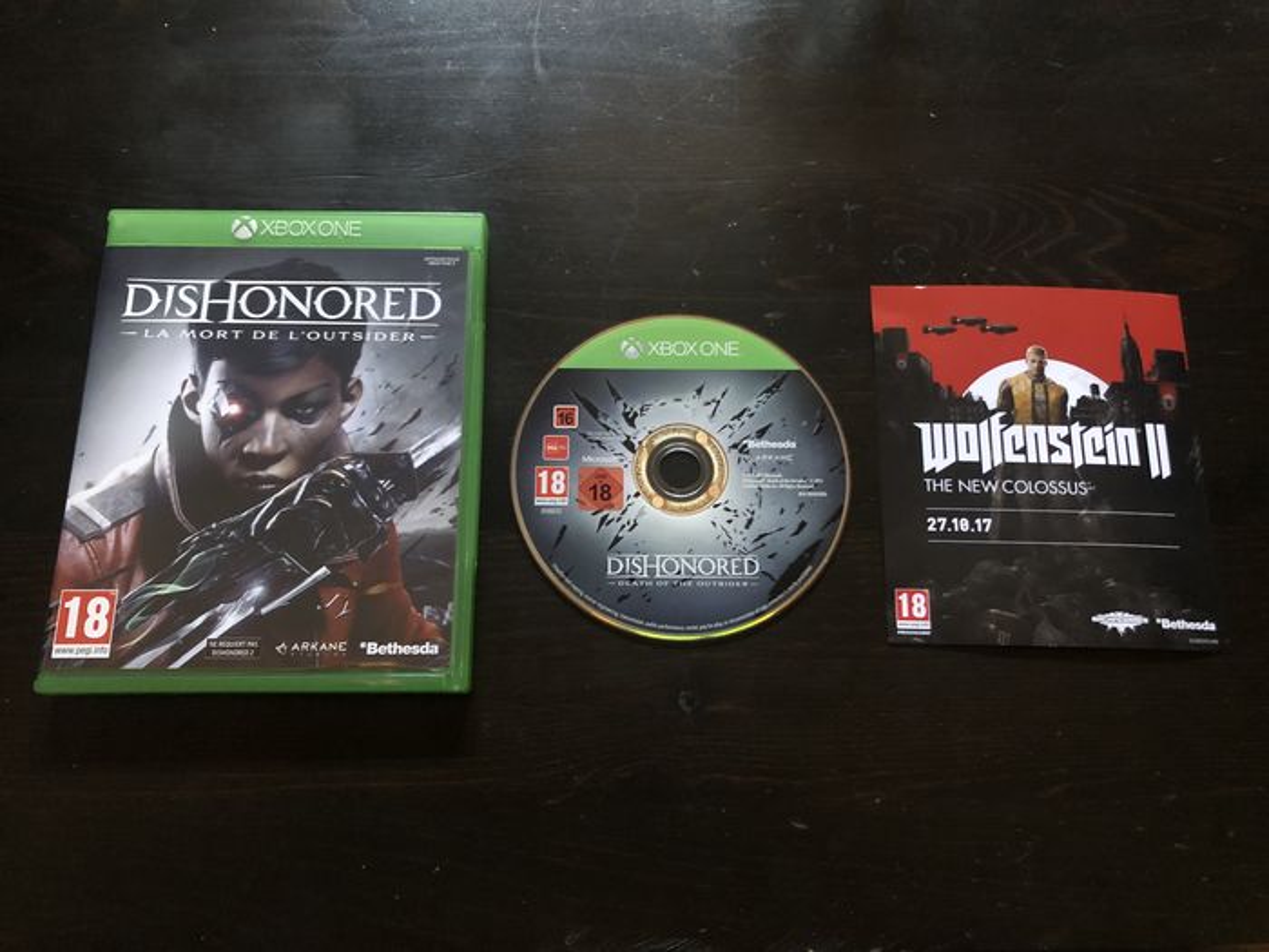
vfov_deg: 49.7
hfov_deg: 63.4
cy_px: 476
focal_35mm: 28
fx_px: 1026
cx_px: 634
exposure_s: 1/6
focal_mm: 4
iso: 100
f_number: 1.8
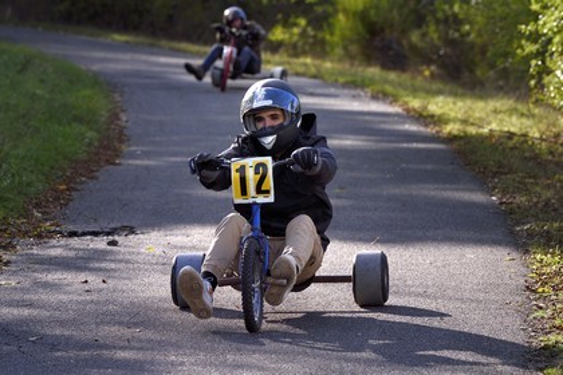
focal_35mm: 200
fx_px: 3128
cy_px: 188
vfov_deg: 6.9
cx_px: 282
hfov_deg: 10.3
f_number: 7.1
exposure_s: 1/1600
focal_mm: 200
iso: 800
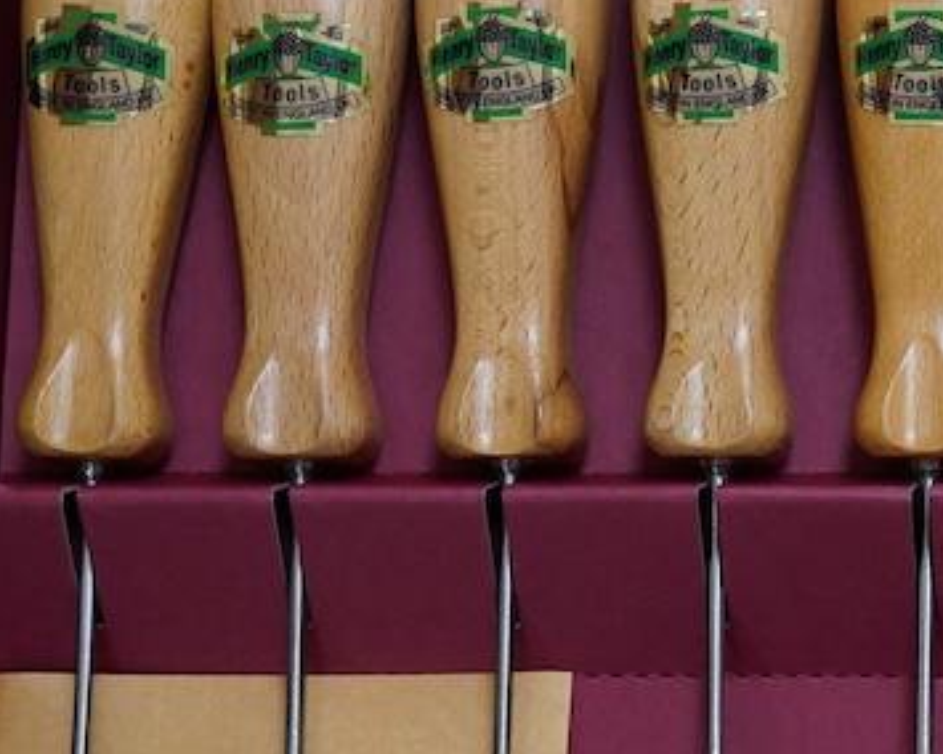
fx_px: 3740
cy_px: 350
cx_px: 1271
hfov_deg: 13.8
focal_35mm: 134
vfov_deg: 11.5
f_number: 8
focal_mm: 30
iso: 2500
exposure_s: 1/160
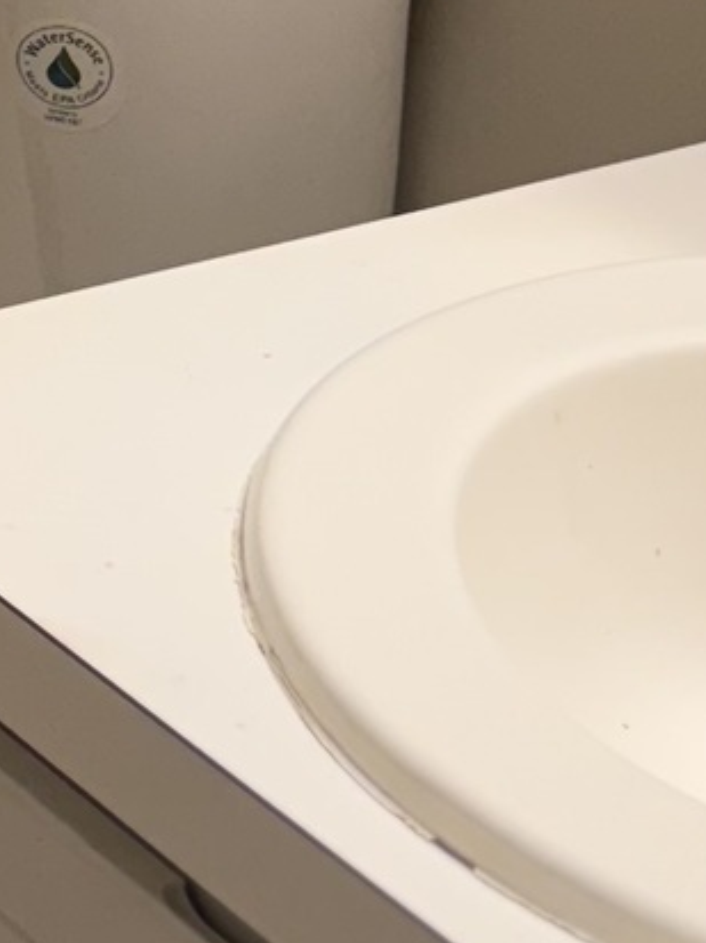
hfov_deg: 10.2
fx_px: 3650
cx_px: -685
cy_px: -573
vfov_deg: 13.6
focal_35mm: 134
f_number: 1.78
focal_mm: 6.76
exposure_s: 1/120
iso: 125
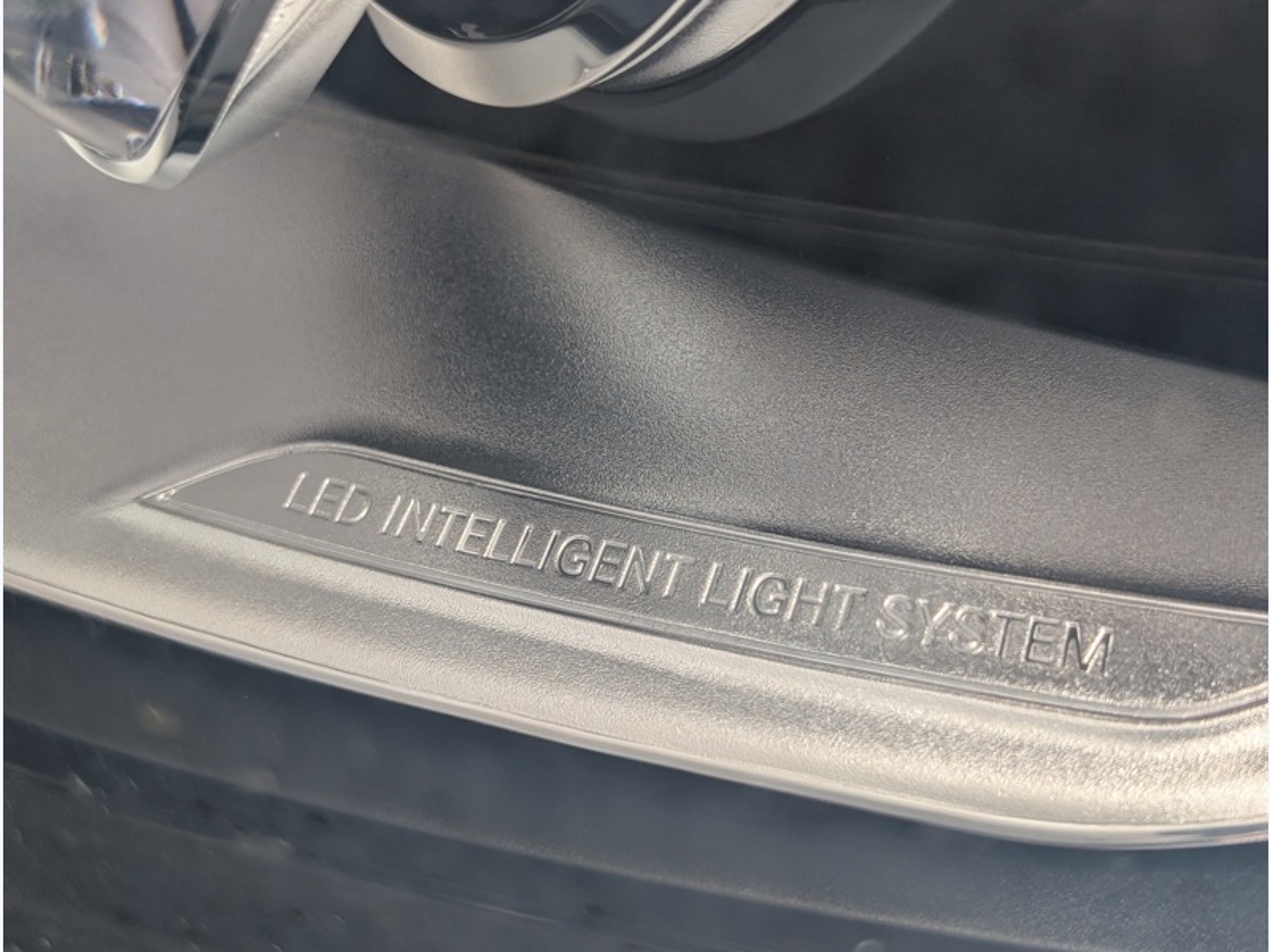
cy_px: 476
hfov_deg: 38.9
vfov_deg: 29.7
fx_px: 1798
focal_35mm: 49
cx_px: 635
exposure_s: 1/222
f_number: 1.68
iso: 43
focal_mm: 6.9
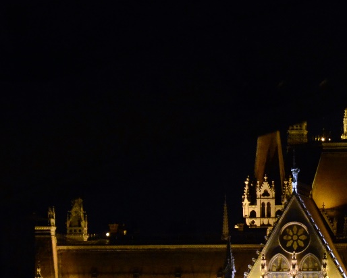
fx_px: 6510
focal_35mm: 633
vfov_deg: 2.4
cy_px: 286
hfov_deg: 3.0
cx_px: 410
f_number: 5.6
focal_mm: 145
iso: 2000
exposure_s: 1/15
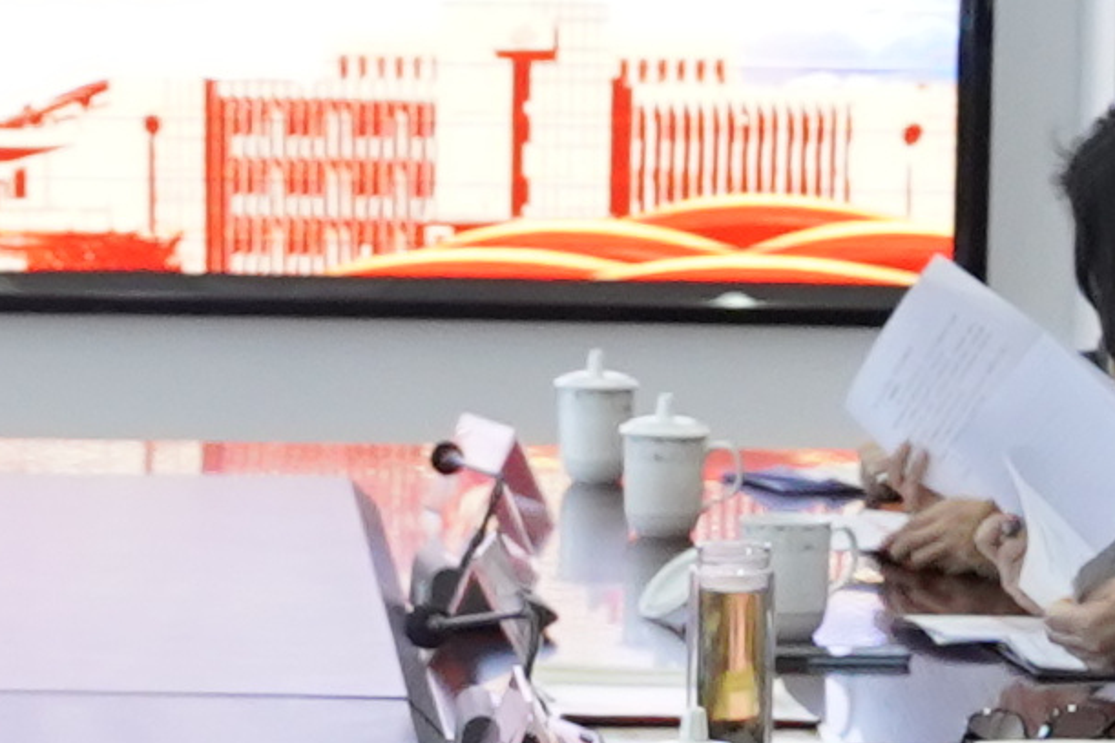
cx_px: -78
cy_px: 770
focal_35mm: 232
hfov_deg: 8.8
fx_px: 7183
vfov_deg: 5.9
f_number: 4
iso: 1600
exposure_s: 1/160
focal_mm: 24
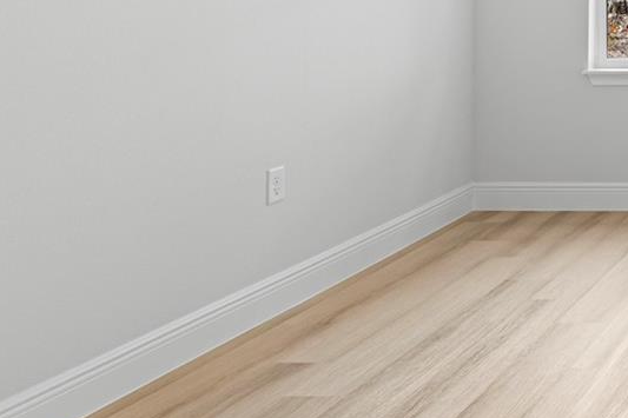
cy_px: 80
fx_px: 837
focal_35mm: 48
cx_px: 932
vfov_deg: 27.5
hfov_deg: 28.1
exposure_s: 1/8
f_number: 8
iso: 320
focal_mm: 16
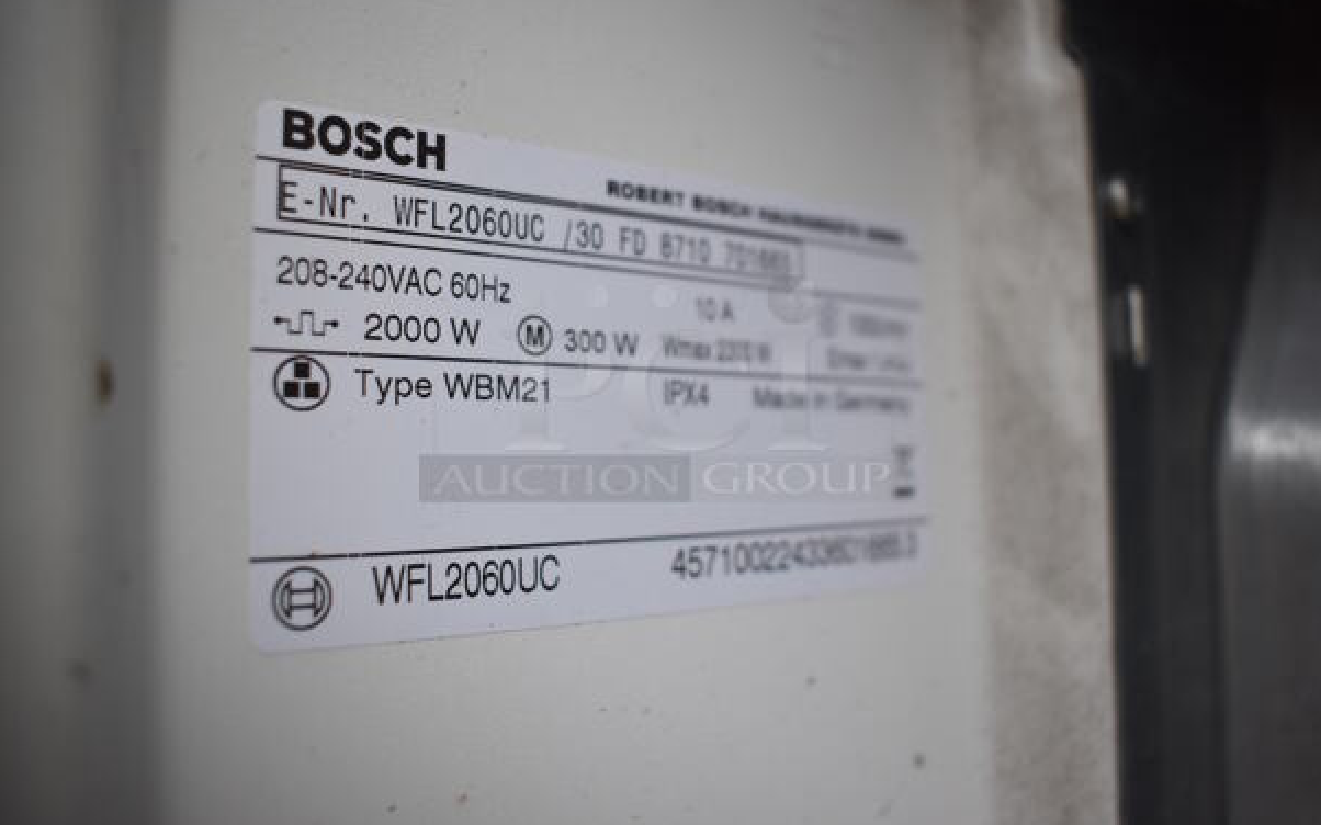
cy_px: 386
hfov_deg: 61.2
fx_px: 1116
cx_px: 665
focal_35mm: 31
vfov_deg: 40.6
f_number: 3.8
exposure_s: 1/250
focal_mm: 20
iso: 720
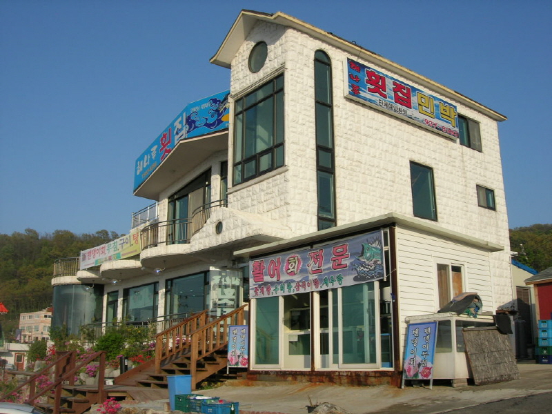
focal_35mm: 38
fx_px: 606
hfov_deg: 49.0
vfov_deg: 37.7
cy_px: 207
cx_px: 276
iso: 64
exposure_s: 1/744
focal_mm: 7.8
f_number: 4.8
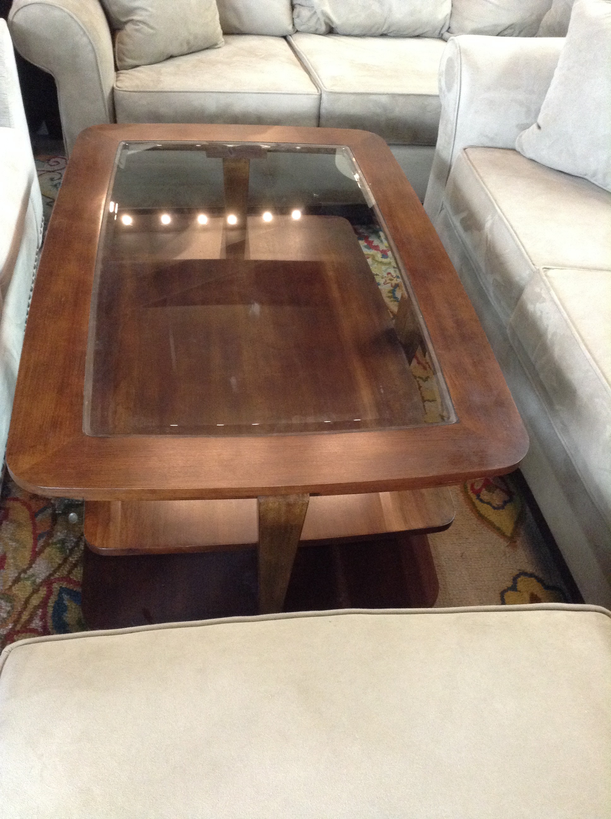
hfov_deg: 42.8
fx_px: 779
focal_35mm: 33
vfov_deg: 55.4
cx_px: 306
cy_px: 410
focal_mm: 3.3
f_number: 2.4
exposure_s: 1/15
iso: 250
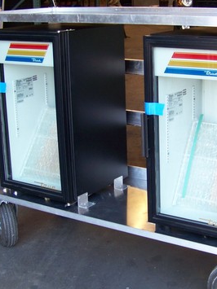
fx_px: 594
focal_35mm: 71
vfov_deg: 27.4
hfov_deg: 20.6
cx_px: 157
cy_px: 152
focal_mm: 5.85
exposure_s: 1/30
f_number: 2.8
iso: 73
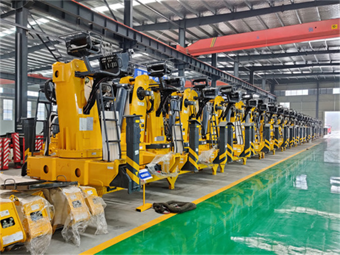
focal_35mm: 27
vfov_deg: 51.4
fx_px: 265
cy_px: 128
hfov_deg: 65.3
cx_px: 170
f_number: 1.65
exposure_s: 1/25
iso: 800
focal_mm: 4.75
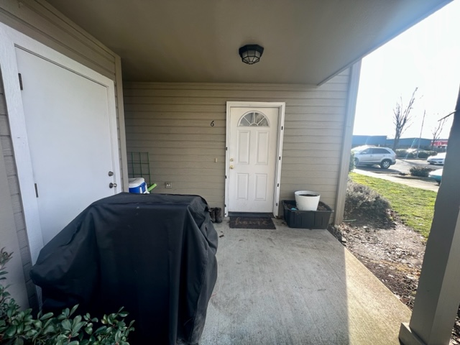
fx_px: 173
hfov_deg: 106.2
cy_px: 172
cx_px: 230
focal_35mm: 13
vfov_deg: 89.9
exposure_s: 1/99
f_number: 1.8
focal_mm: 1.57
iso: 32
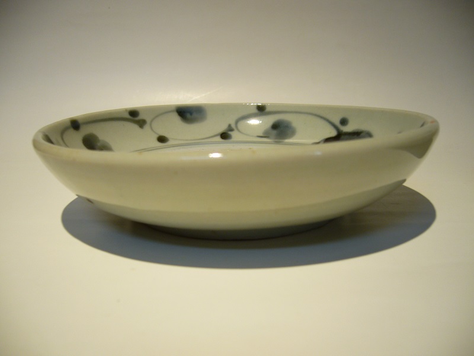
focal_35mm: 35
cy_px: 178
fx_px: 479
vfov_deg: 40.7
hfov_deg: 52.6
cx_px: 237
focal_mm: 5.8
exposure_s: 1/20
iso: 100
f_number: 2.8
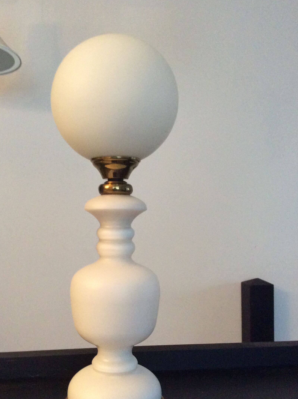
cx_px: 126
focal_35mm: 39
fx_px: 449
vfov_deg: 47.9
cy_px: 217
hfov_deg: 36.7
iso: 250
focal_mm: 3.3
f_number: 2.4
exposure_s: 1/25
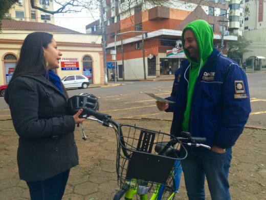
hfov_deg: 61.7
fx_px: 223
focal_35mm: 29
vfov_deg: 48.2
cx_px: 133
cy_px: 100
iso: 32
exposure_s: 1/264
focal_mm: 4.15
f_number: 2.2
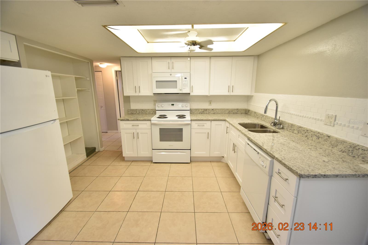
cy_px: 122
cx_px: 184
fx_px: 153
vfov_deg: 77.3
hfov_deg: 100.4
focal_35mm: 15
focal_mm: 10
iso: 800
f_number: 3.5
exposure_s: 1/60
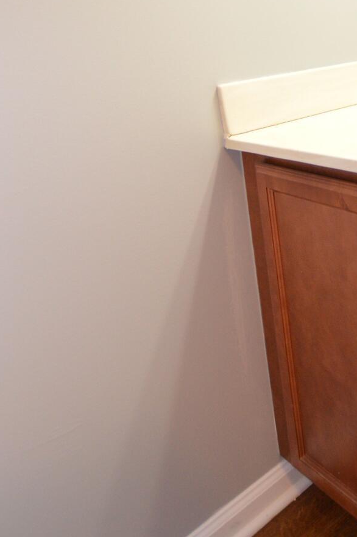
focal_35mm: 34
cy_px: 55
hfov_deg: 33.9
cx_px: 389
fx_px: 507
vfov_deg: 49.8
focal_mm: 10
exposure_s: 1/60
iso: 900
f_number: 3.5
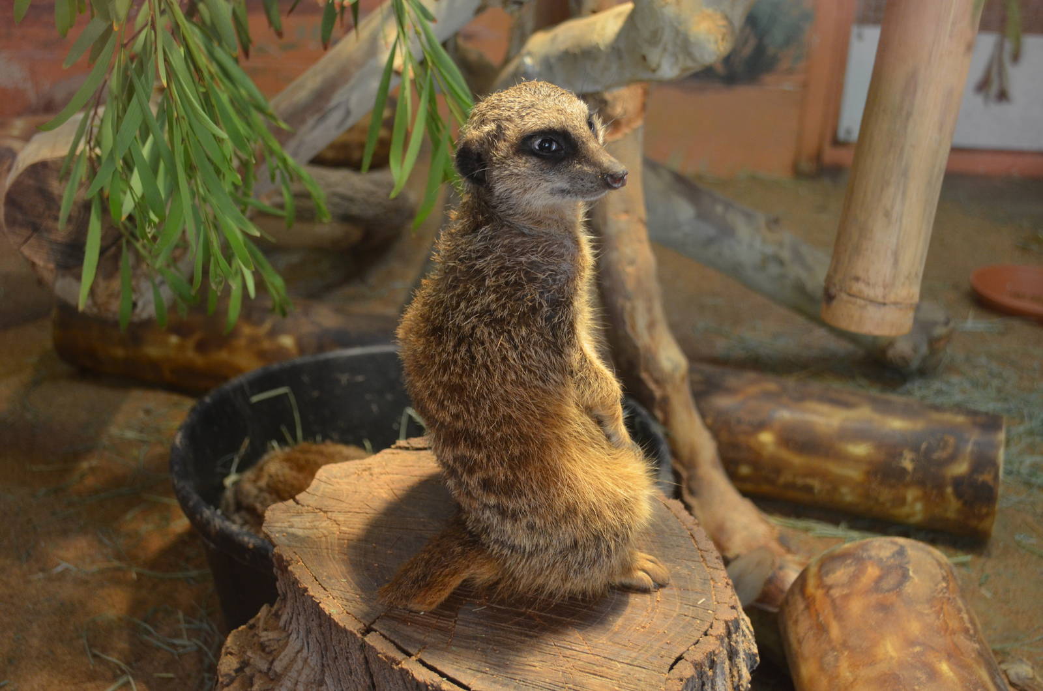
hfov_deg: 43.7
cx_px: 522
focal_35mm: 45
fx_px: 1301
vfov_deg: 29.7
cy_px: 346
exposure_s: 1/60
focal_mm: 30
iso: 800
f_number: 4.5
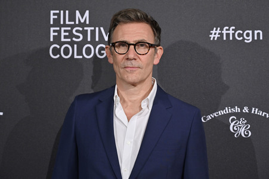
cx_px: 134
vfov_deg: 19.4
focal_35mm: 70
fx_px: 523
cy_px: 90
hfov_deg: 28.9
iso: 1000
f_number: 4
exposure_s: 1/200
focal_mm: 70
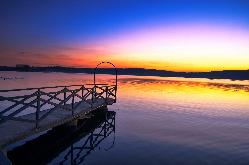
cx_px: 124
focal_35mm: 27
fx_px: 186
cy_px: 82
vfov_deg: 47.7
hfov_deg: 67.5
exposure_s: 1/13
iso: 100
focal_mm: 18
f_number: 3.5
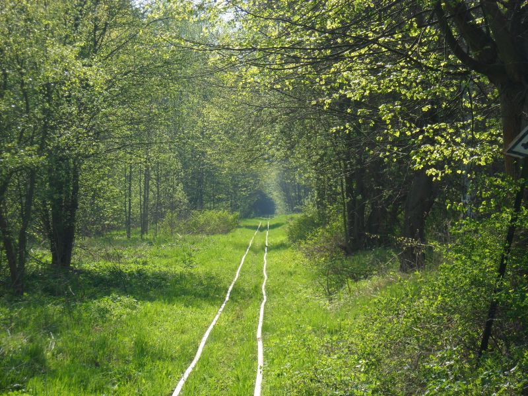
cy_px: 198
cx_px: 264
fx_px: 1983
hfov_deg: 15.2
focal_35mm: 130
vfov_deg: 11.4
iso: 80
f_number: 5.4
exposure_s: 1/180
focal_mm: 22.5
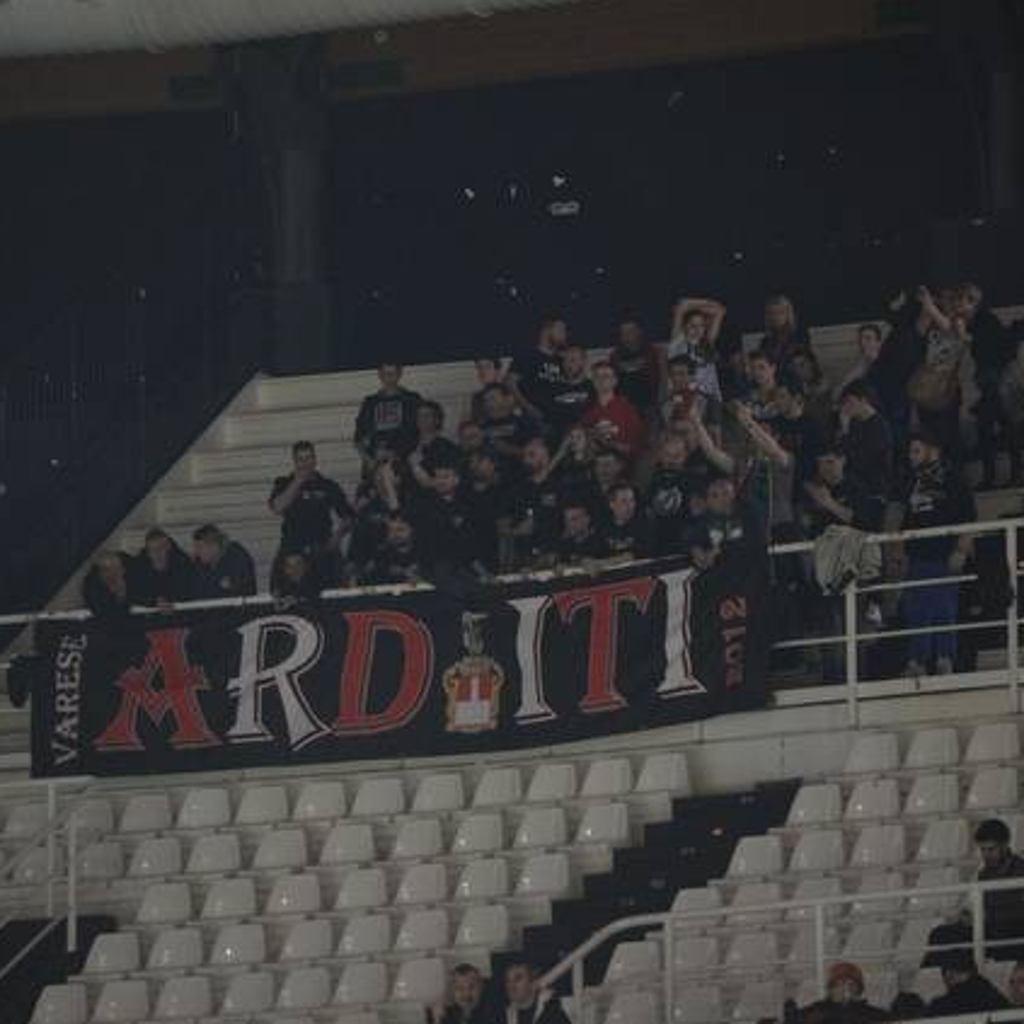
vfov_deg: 6.8
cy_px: 511
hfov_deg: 6.8
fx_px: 8601
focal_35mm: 257
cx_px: 455
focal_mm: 200
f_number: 2.8
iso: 5000
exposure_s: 1/100
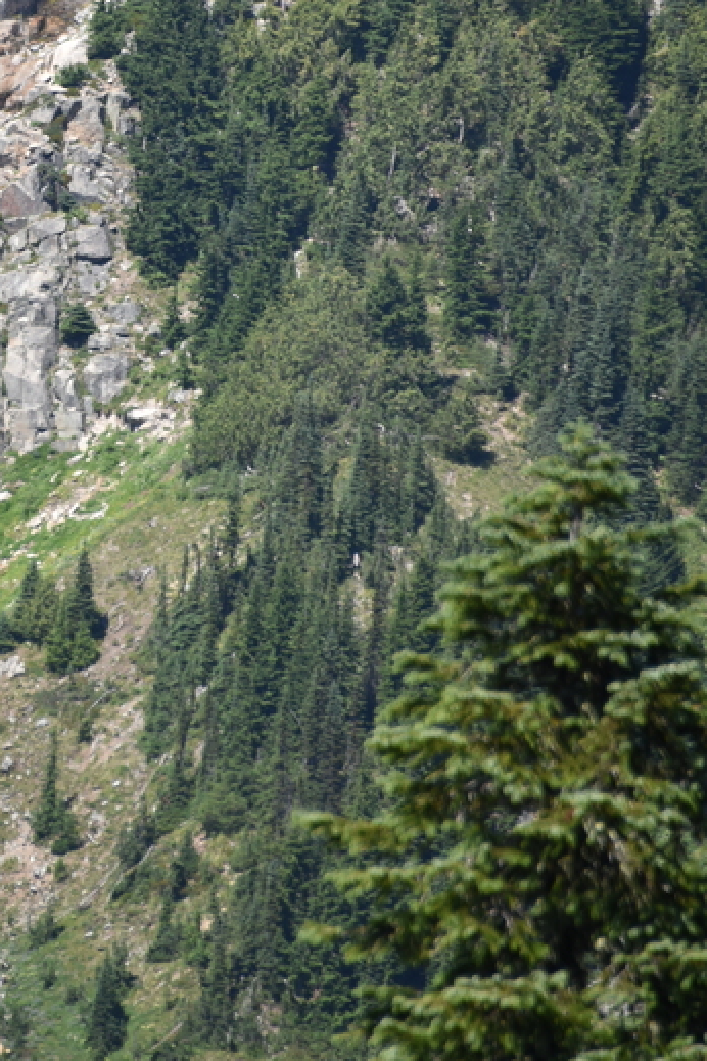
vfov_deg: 2.8
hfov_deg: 1.9
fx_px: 21797
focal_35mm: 740
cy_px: 184
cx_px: -61
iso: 220
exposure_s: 1/640
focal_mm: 300
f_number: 5.6
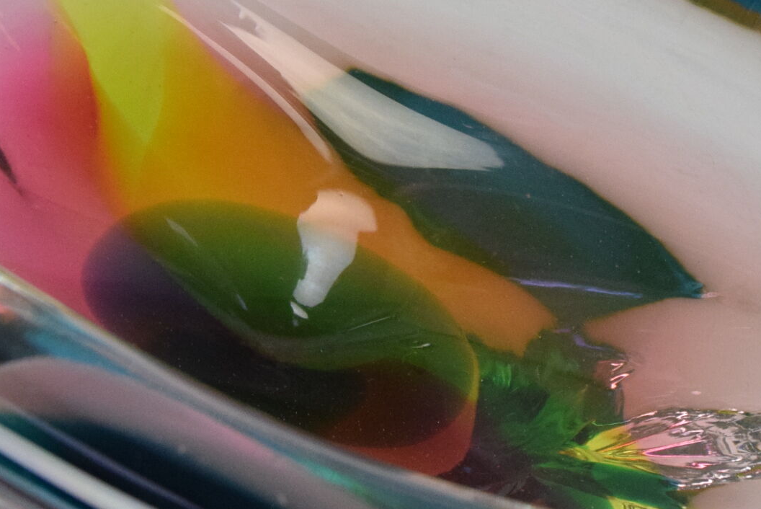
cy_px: 219
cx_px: 337
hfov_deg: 17.2
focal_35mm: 119
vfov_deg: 11.5
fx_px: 2518
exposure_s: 1/250
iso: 1600
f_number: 8
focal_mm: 28
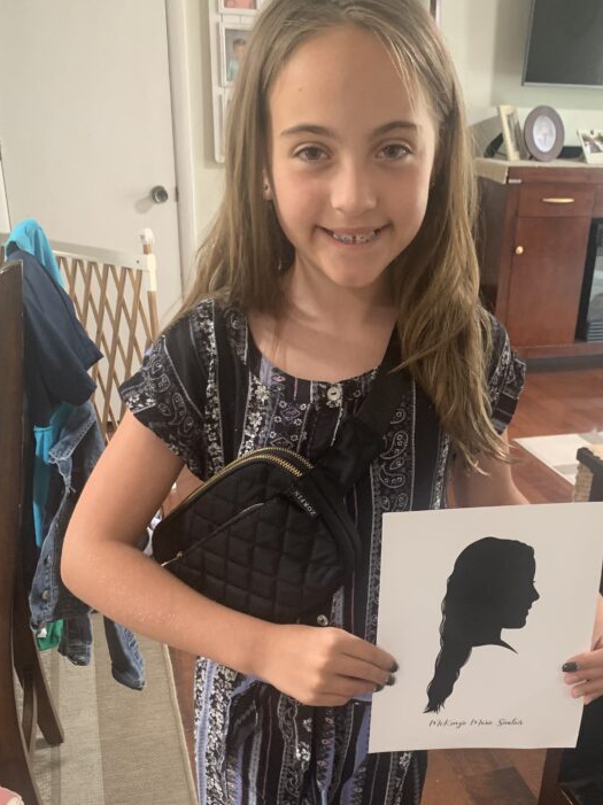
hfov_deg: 37.5
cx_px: 372
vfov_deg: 48.0
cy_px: 550
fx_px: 883
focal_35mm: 38
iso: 400
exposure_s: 1/42
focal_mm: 4.25
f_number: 1.8
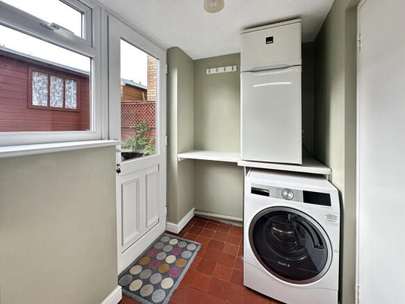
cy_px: 152
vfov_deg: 85.7
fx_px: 164
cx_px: 202
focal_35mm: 14
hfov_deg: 102.1
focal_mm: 2.22
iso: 64
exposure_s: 1/100
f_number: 2.2
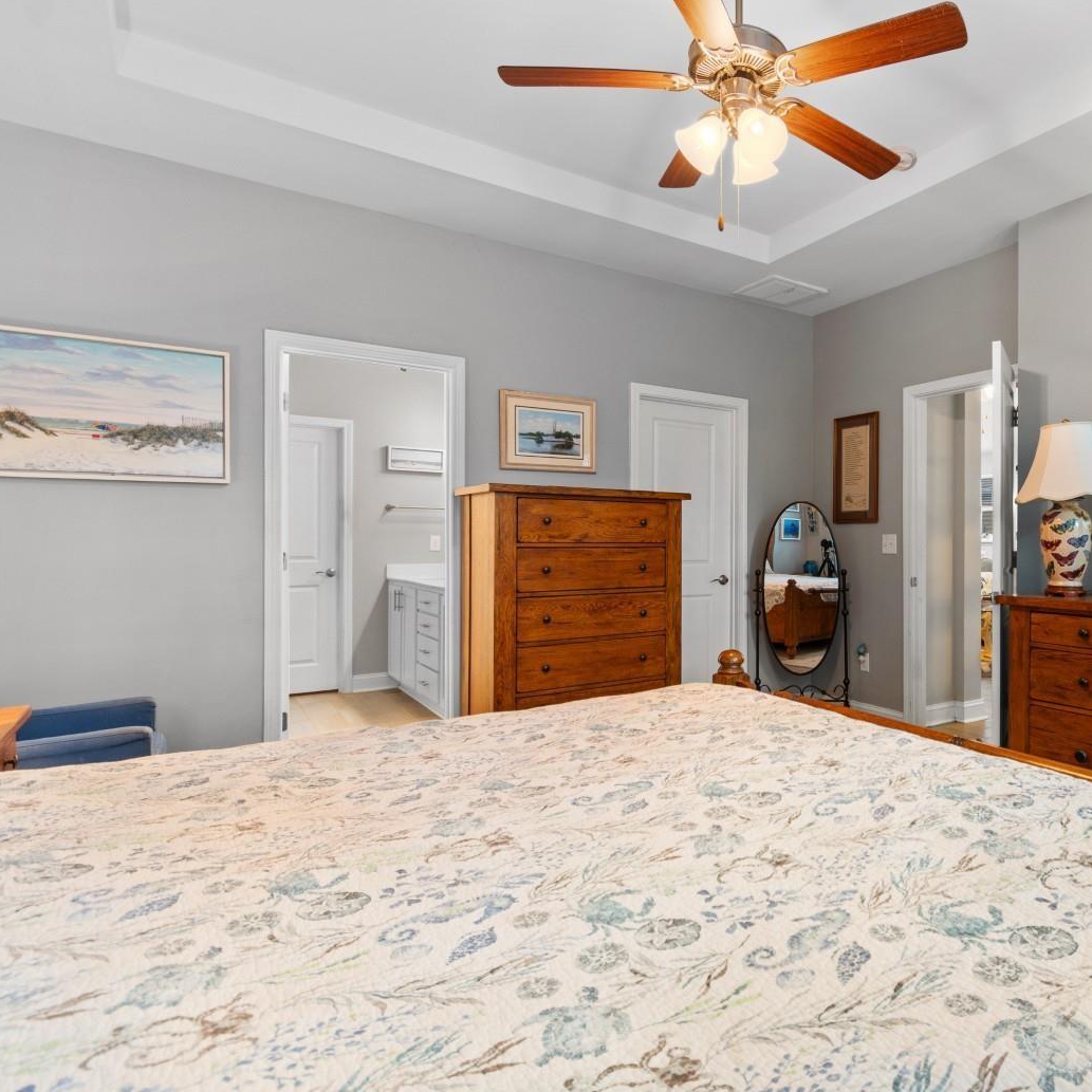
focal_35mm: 20
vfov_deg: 74.8
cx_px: 795
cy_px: 530
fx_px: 714
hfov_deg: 70.7
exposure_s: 1.3
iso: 100
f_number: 4.5
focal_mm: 10
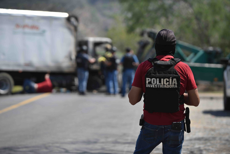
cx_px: 115
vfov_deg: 6.9
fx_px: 1278
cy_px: 77
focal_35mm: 200
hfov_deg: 10.3
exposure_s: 1/1250
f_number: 4.5
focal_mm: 200
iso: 125
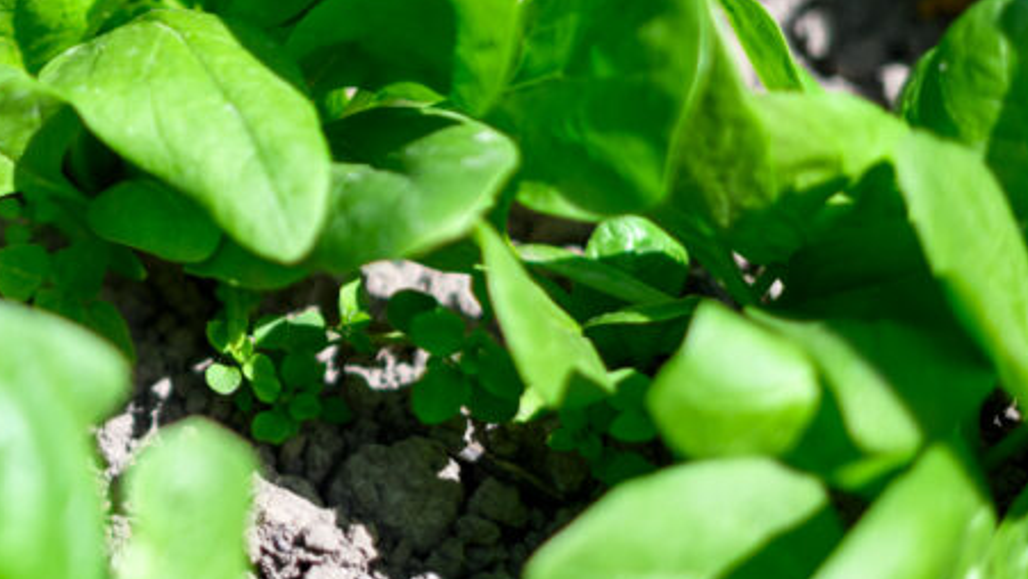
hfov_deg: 17.4
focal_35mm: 119
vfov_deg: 10.1
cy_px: -51
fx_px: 3245
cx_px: -123
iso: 100
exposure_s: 1/3200
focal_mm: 50
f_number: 2.2
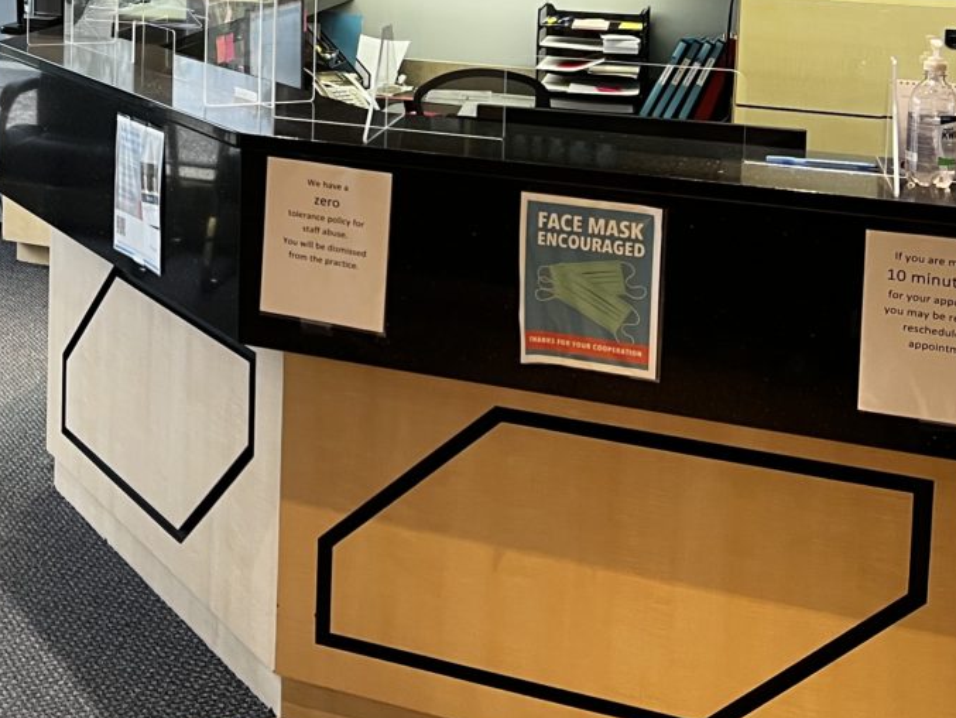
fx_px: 1630
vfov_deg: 23.3
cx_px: -62
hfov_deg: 29.8
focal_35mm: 59
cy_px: -81
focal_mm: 5.7
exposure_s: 1/60
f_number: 1.5
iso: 80
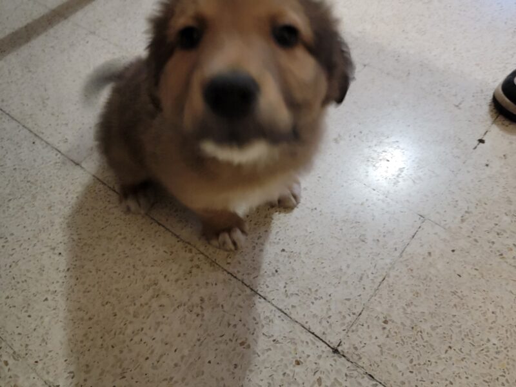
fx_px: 358
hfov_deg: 71.6
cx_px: 258
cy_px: 194
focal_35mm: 24
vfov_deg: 56.8
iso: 640
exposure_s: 1/24
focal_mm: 6.7
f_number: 1.8
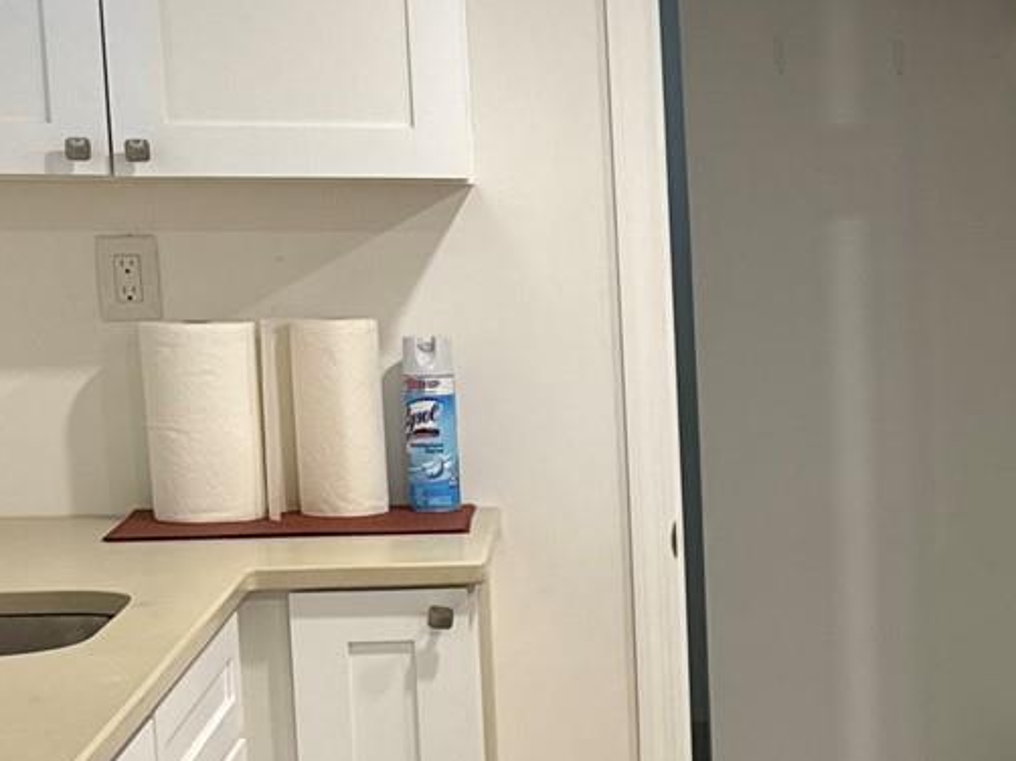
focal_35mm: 98
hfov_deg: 17.8
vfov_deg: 15.0
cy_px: 642
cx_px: 1550
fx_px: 2875
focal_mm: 6.76
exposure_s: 1/60
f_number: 1.78
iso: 125
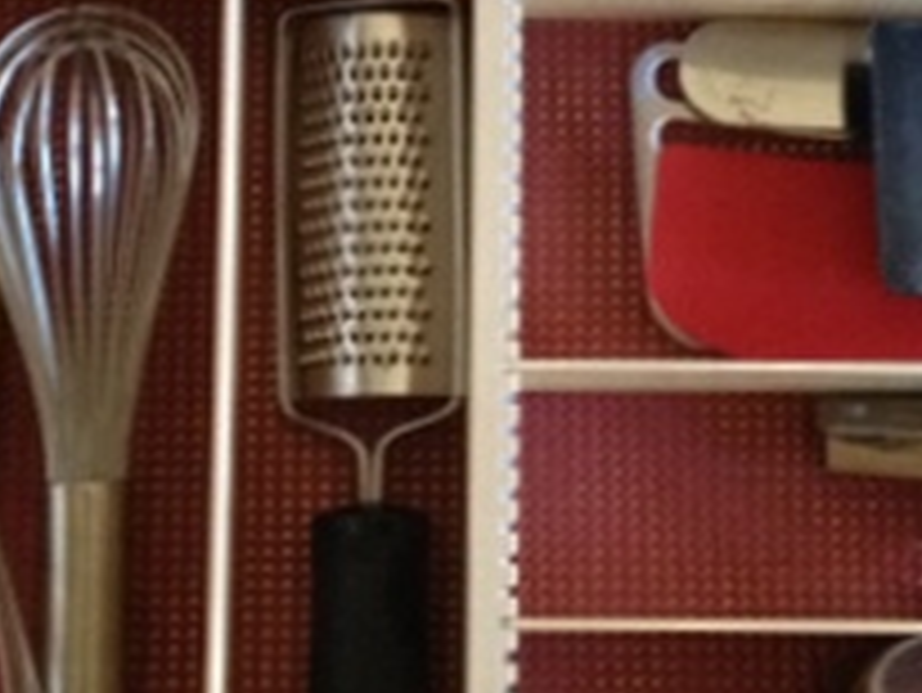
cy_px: 20
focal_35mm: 123
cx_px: 490
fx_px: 3278
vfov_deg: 11.9
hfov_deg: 16.0
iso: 320
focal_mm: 4.28
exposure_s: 1/20
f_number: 2.4
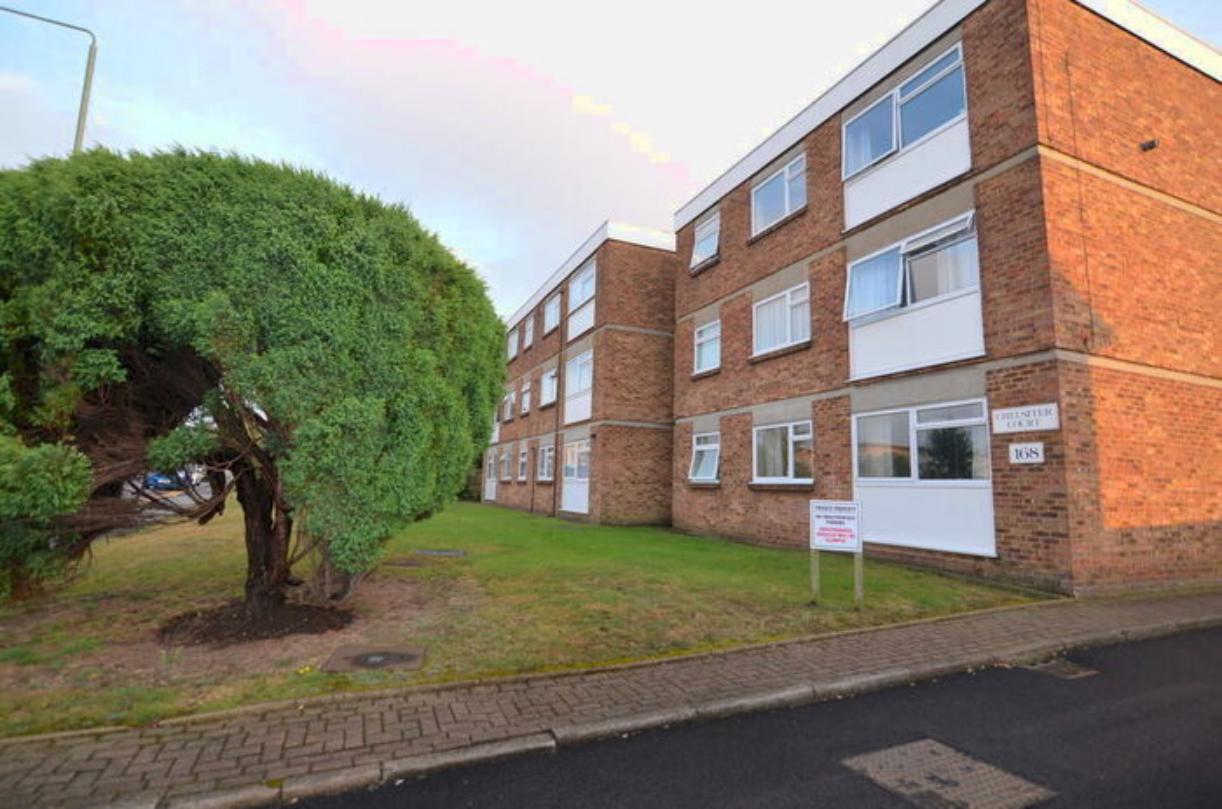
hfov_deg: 92.6
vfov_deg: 69.4
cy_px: 404
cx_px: 611
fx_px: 584
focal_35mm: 17
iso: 100
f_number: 3.2
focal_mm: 11.5
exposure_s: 1/200
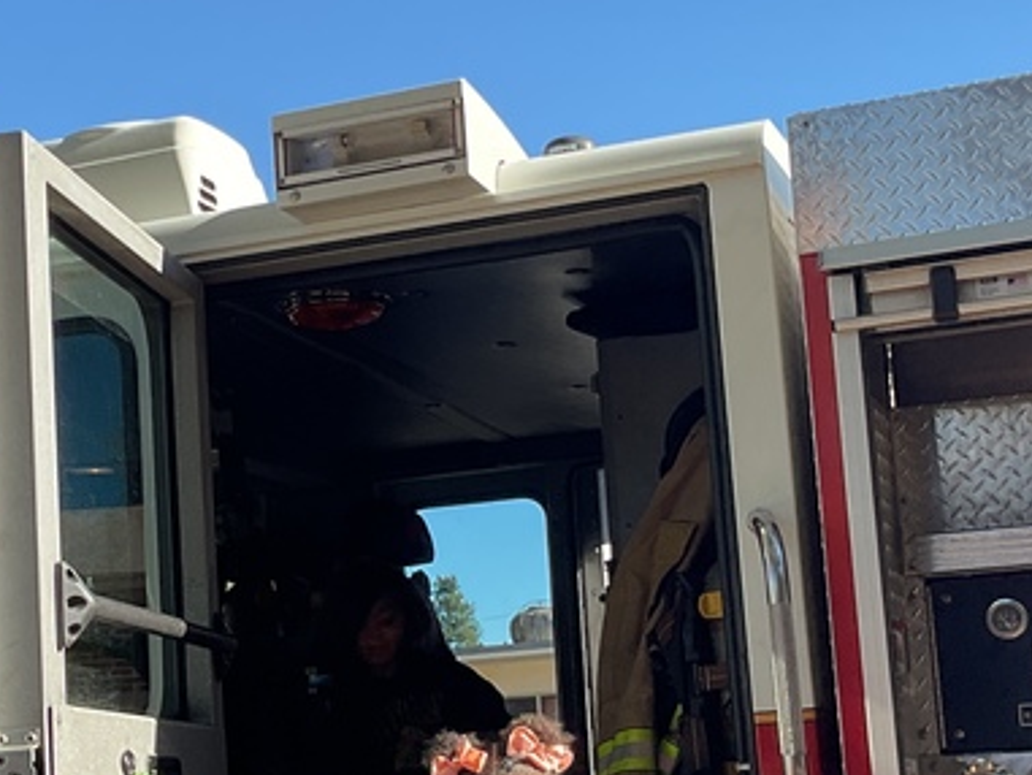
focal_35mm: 78
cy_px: 469
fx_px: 2326
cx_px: 306
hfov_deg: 24.8
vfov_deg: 18.9
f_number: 1.8
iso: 16
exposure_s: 1/562
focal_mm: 3
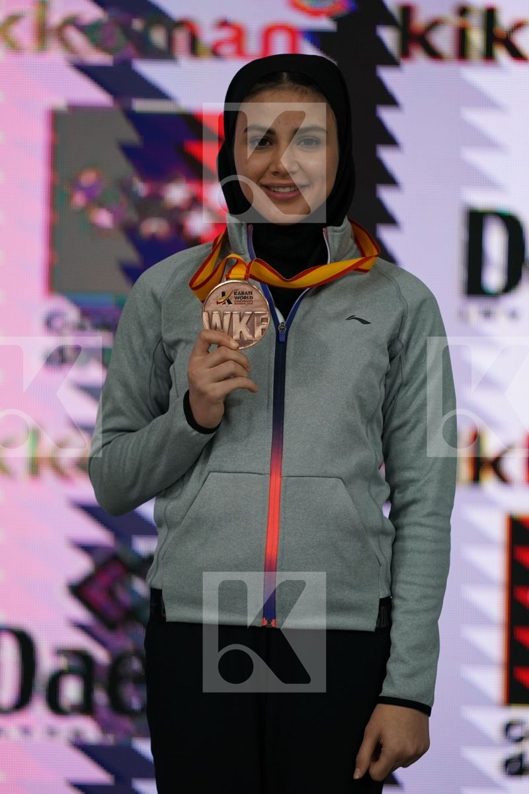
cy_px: 397
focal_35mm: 400
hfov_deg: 3.4
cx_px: 264
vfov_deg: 5.2
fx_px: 8816
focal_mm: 400
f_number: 2.8
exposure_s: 1/500
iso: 2000
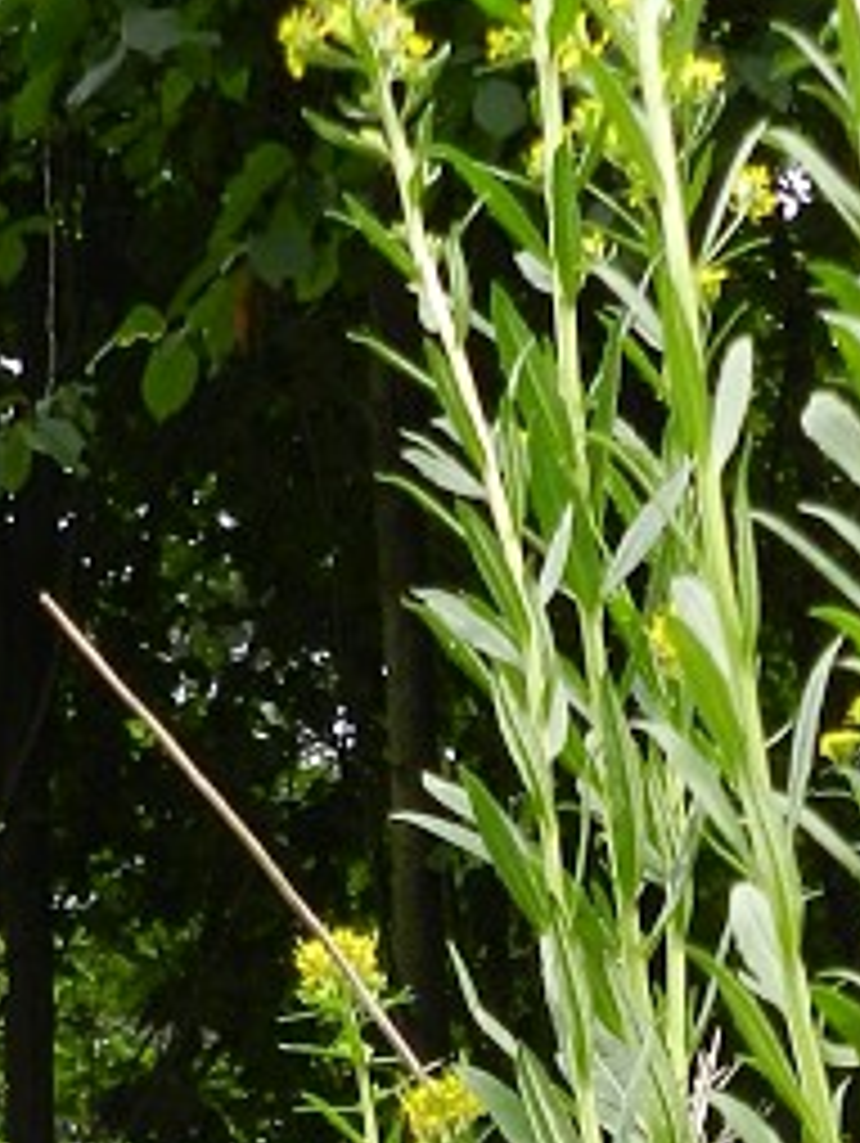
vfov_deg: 12.6
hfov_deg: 9.8
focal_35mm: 151
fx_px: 4994
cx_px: 819
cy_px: 1516
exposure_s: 1/320
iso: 160
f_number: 3.7
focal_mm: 5.6
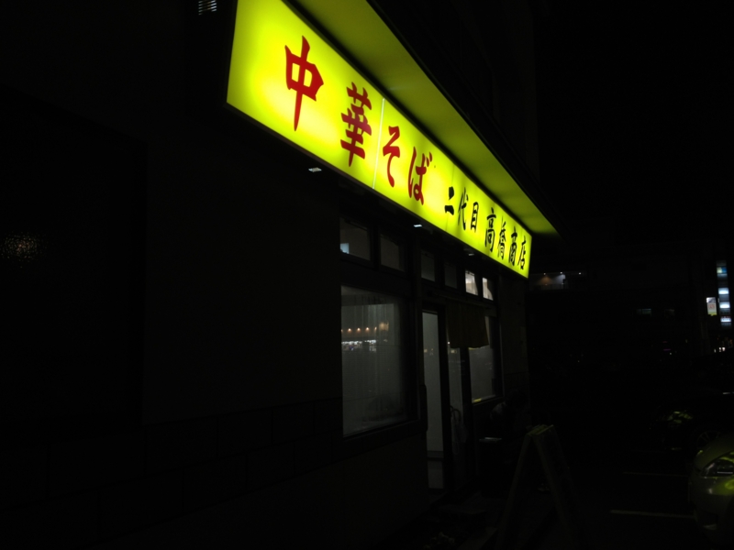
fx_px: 742
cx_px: 367
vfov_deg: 40.7
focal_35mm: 35
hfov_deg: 52.6
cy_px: 275
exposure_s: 1/24
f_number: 2.4
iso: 50
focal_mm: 4.28
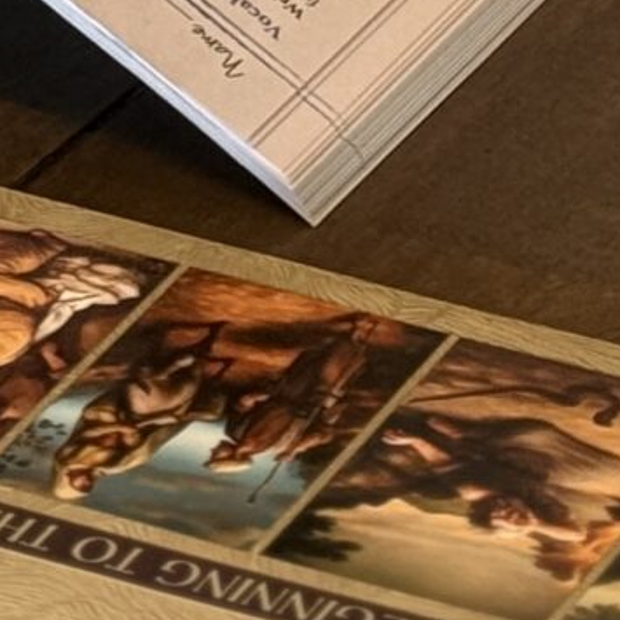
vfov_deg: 5.6
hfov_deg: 5.7
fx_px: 6201
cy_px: -655
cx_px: 880
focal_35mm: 306
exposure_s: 1/60
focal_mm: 6.76
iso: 160
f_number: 1.78
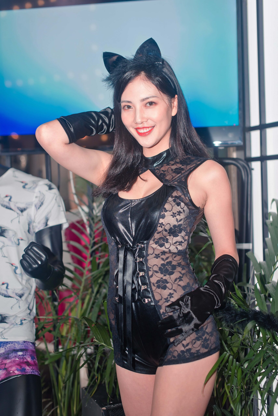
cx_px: 139
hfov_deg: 27.0
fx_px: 579
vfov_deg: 39.6
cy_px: 208
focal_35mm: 50
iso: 400
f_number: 2.8
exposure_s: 1/320
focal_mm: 50
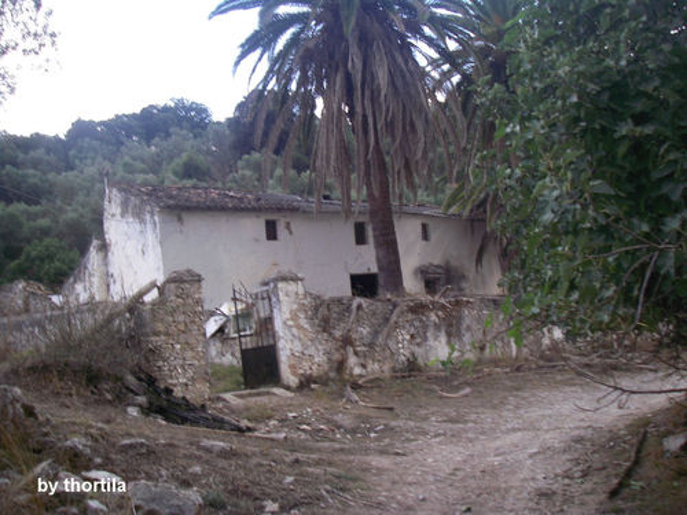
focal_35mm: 38
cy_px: 258
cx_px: 344
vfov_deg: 37.7
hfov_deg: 49.0
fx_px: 754
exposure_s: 1/80
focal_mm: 6.3
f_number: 3.3
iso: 64
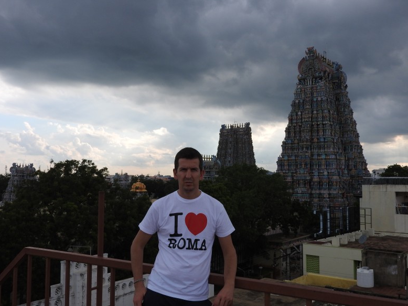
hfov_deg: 51.4
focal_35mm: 36
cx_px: 207
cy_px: 155
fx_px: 424
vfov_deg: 39.6
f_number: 3.8
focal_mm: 6.3
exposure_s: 1/640
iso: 100
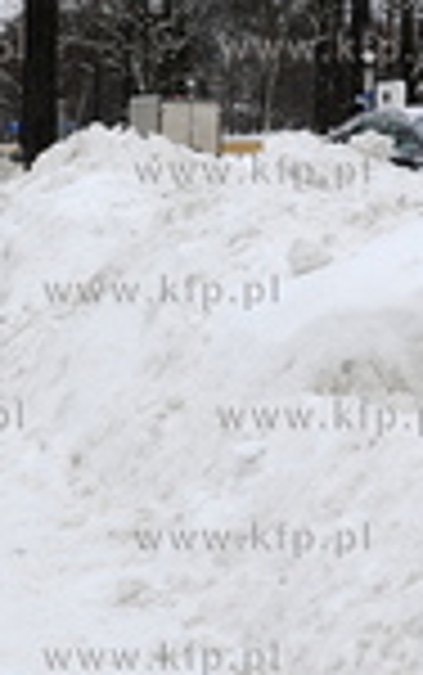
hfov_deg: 19.0
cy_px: 108
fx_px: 1197
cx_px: 495
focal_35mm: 65
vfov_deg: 30.5
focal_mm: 24
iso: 400
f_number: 9
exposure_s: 1/320
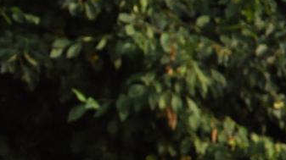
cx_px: -102
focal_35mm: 315
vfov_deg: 3.8
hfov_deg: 6.8
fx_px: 2387
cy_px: 130
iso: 1250
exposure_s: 1/4000
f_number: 5.3
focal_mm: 66
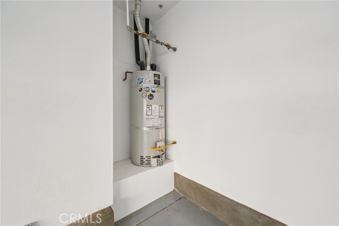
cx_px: 170
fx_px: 122
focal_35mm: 13
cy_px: 113
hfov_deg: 108.3
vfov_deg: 85.5
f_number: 8
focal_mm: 13
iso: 250
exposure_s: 1/30
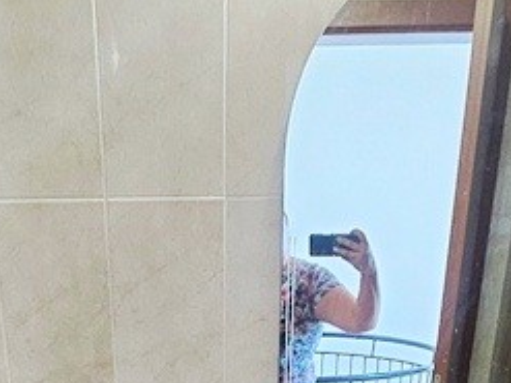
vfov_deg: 18.3
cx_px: 221
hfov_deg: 35.5
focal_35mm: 54
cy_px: 760
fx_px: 797
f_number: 2.2
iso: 250
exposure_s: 1/50
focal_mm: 1.7
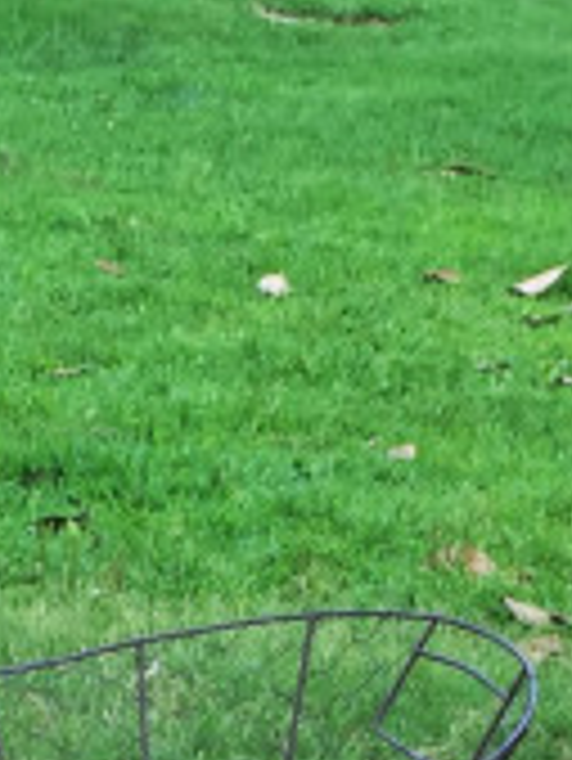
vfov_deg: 10.8
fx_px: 3873
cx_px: 225
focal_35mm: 176
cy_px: 1111
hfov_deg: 8.4
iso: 32
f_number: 2.2
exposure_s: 1/120
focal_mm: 4.15
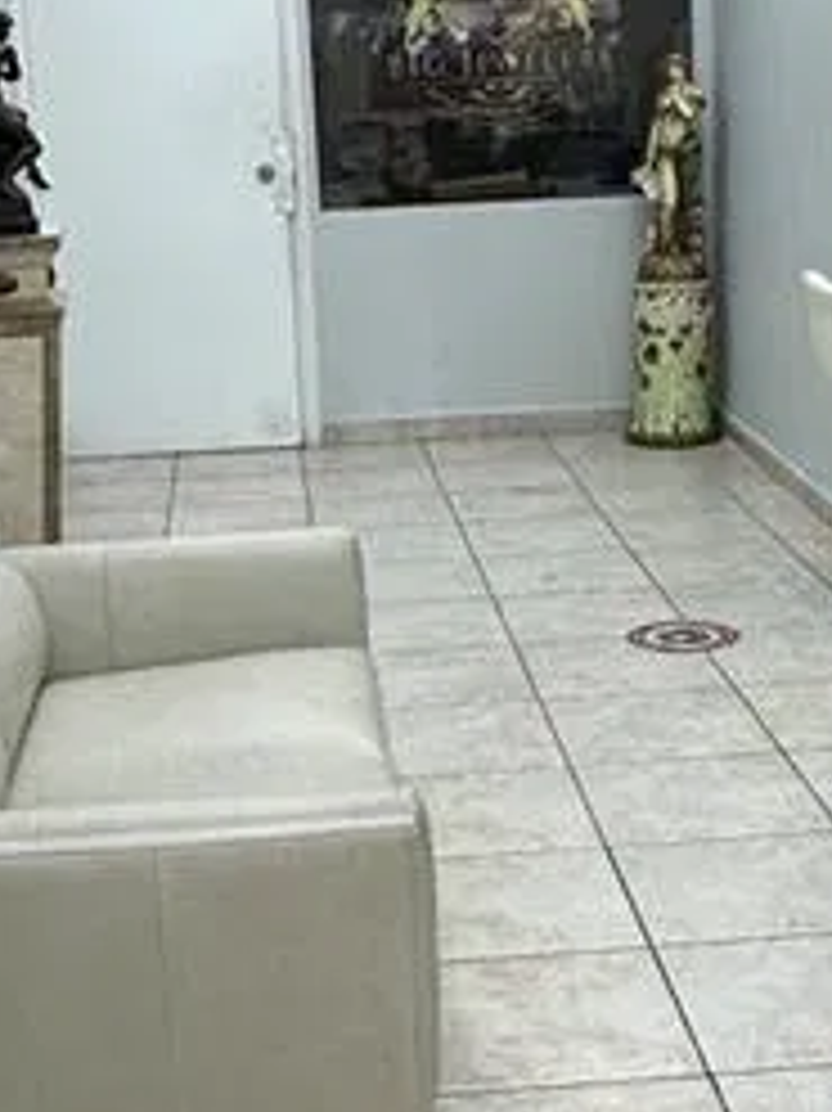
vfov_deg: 28.6
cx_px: 423
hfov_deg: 21.6
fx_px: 2181
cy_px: 558
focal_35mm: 68
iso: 100
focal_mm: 2.22
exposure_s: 1/120
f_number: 2.2
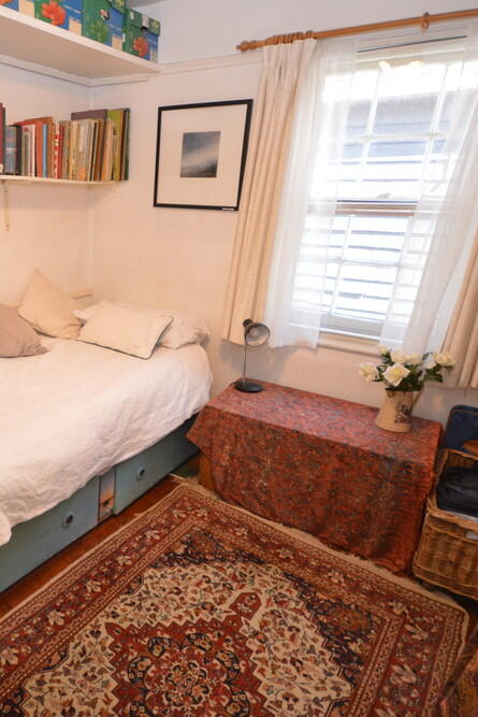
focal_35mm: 23
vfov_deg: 76.1
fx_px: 458
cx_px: 86
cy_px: 357
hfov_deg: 51.2
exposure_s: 1/60
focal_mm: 10
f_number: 4
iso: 720
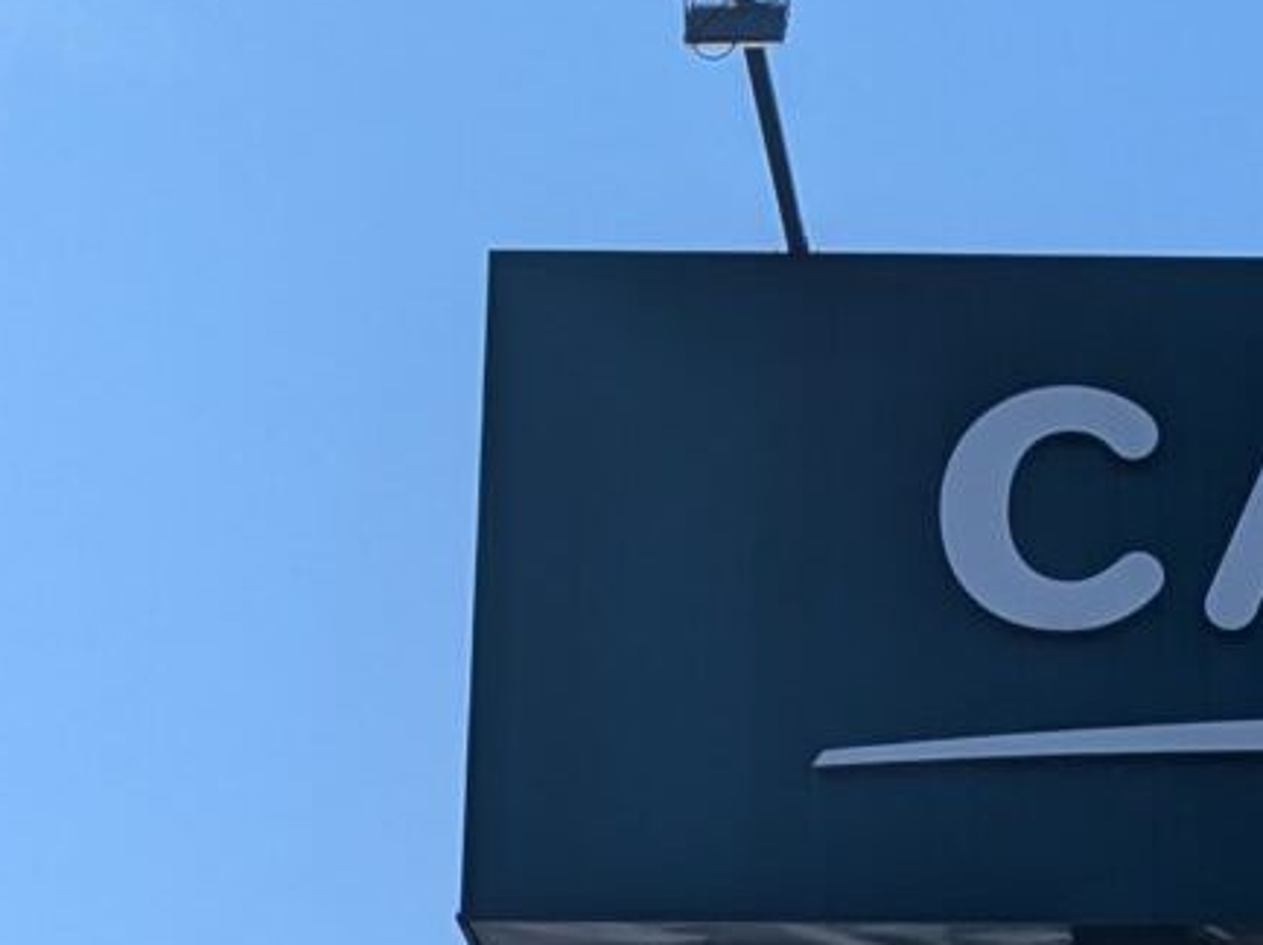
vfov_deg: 10.0
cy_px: 1193
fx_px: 5286
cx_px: 1456
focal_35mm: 145
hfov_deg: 13.3
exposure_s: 1/2160
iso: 23
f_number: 1.68
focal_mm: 6.9
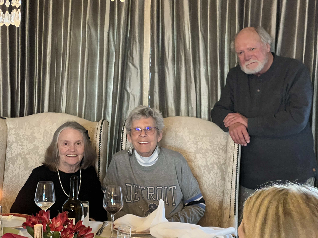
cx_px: 159
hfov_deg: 25.3
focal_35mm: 77
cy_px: 119
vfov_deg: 19.1
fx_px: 707
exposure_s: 1/30
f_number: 2.8
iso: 1250
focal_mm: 9
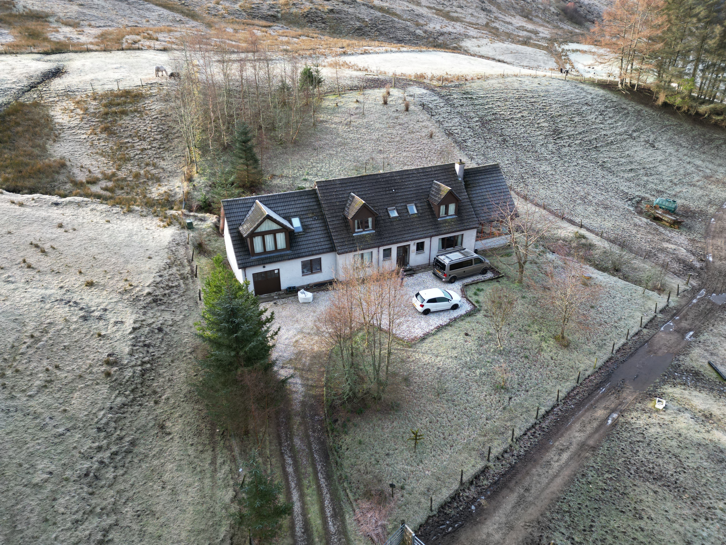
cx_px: 363
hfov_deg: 71.6
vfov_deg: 56.8
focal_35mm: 24
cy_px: 272
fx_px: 503
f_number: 1.7
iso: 120
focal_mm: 6.72
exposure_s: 1/400
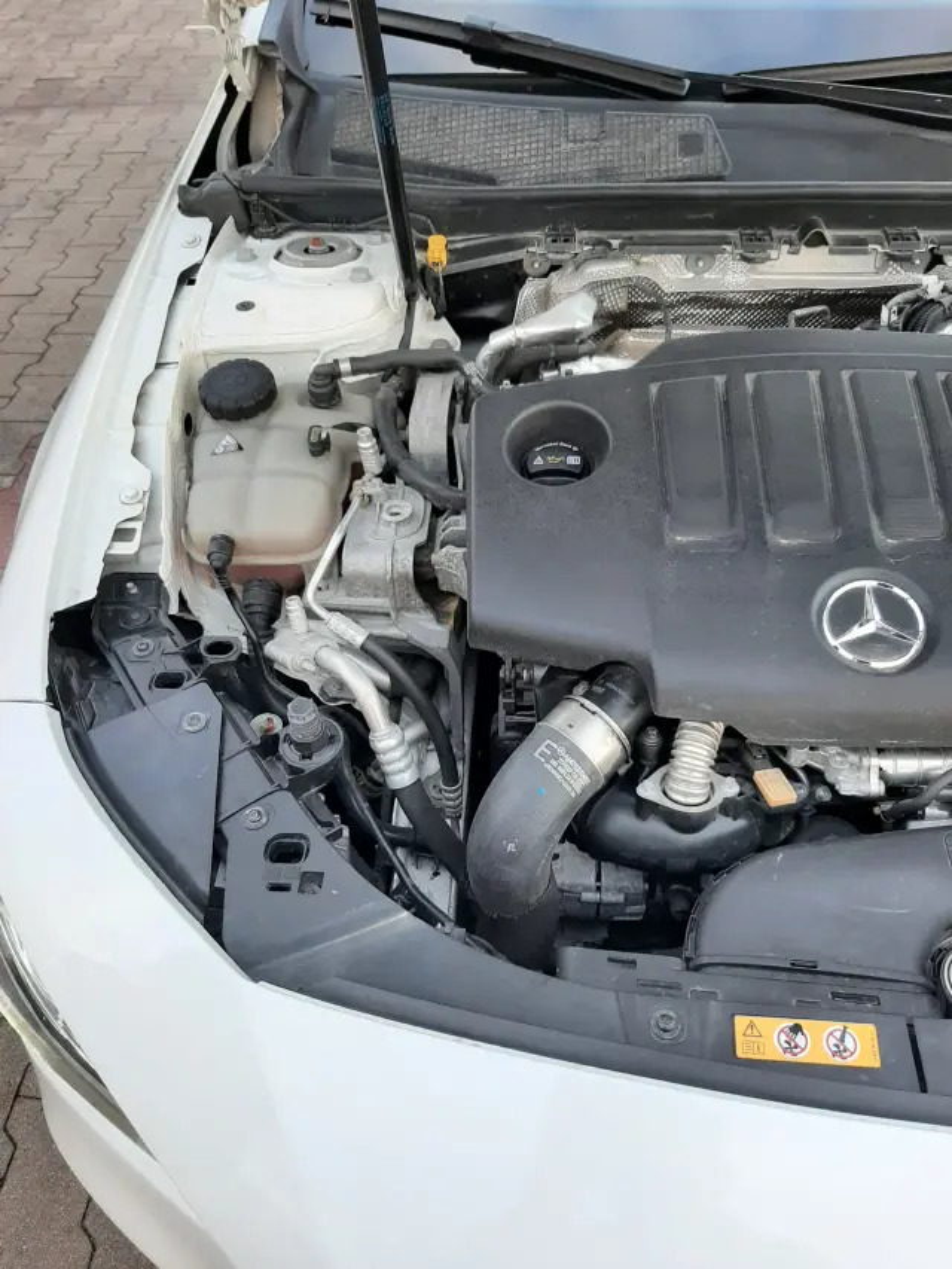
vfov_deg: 67.3
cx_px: 476
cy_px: 634
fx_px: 953
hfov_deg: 53.1
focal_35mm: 26
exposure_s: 1/100
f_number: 1.7
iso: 40
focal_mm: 3.93
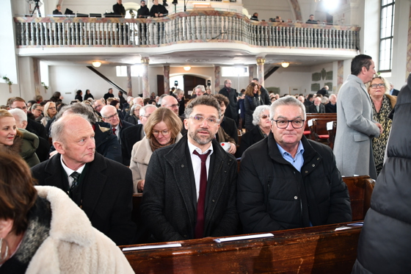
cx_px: 206
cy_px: 137
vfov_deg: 47.9
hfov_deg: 67.4
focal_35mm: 27
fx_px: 308
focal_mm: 18
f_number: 3.5
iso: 800
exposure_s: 1/125
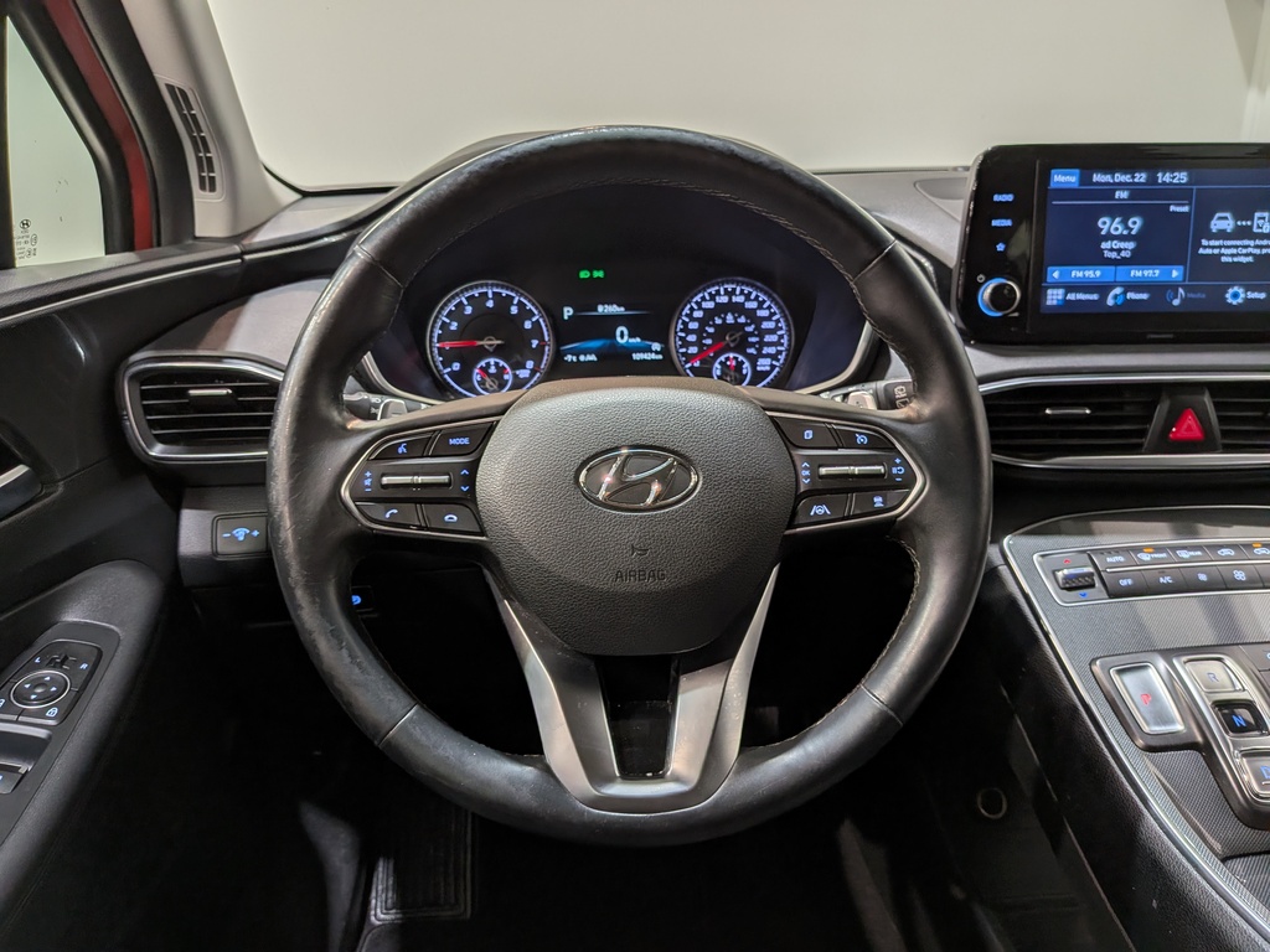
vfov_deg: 56.8
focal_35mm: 24
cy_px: 476
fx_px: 881
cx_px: 635
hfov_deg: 71.6
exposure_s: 1/158
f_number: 1.7
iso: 28
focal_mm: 4.53
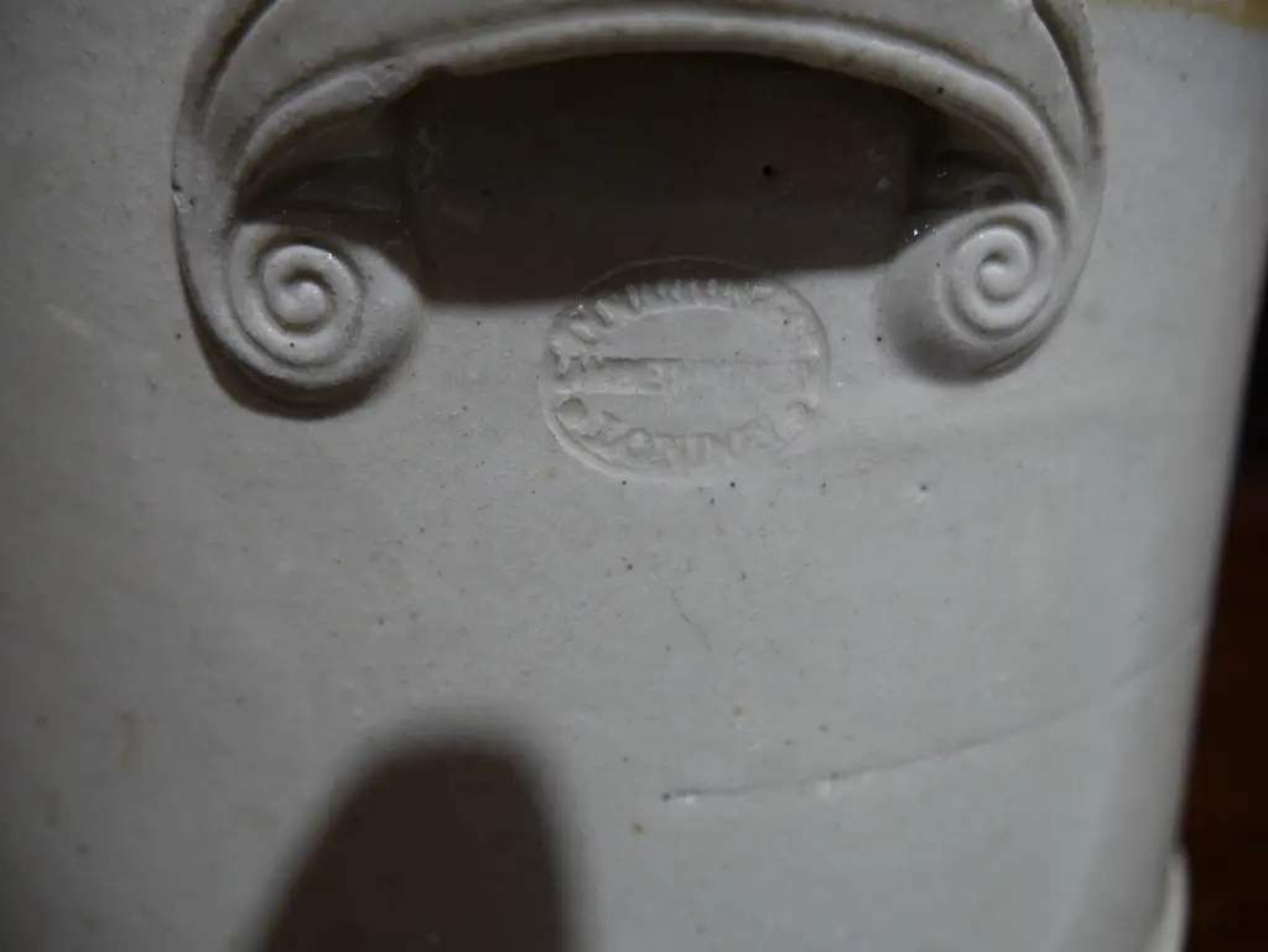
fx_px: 1026
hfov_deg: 63.4
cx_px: 634
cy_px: 476
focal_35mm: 28
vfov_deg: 49.8
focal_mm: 14
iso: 200
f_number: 3.5
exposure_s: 1/60
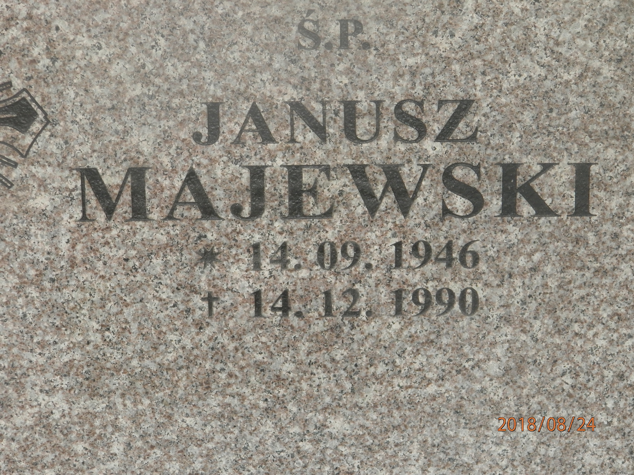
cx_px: 317
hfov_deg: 14.9
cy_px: 238
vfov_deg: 11.2
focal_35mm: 132
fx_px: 2418
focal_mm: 23.6
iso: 200
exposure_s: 1/50
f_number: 4.7
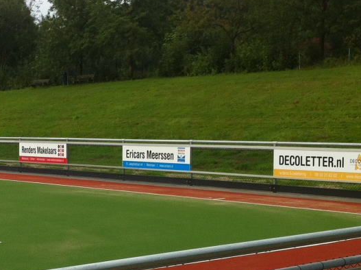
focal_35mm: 86
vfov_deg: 17.1
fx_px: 896
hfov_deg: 22.3
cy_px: 161
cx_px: 45
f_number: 2.8
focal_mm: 3.85
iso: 80
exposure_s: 1/815
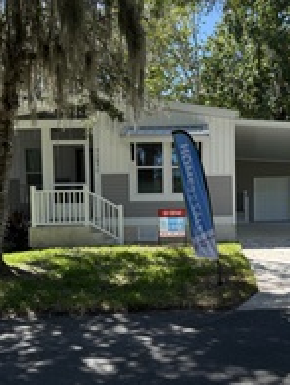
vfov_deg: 43.7
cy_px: 211
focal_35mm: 43
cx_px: 194
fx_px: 479
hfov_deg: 33.4
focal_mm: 6.76
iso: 100
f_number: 1.78
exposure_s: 1/1727
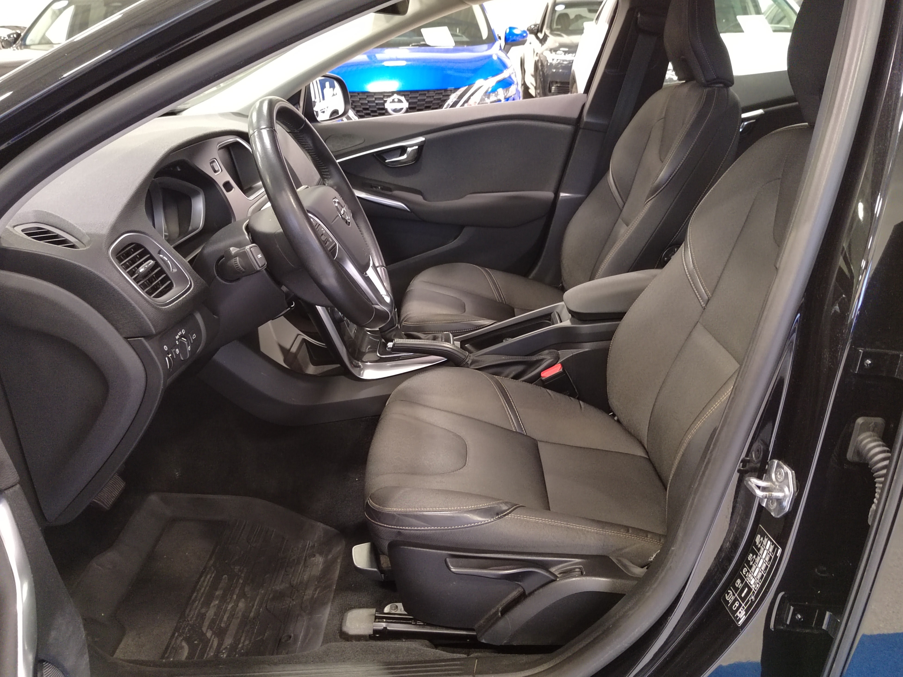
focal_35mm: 29
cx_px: 452
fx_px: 756
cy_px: 338
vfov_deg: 48.2
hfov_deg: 61.7
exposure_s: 1/50
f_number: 1.9
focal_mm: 5.52
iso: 3997
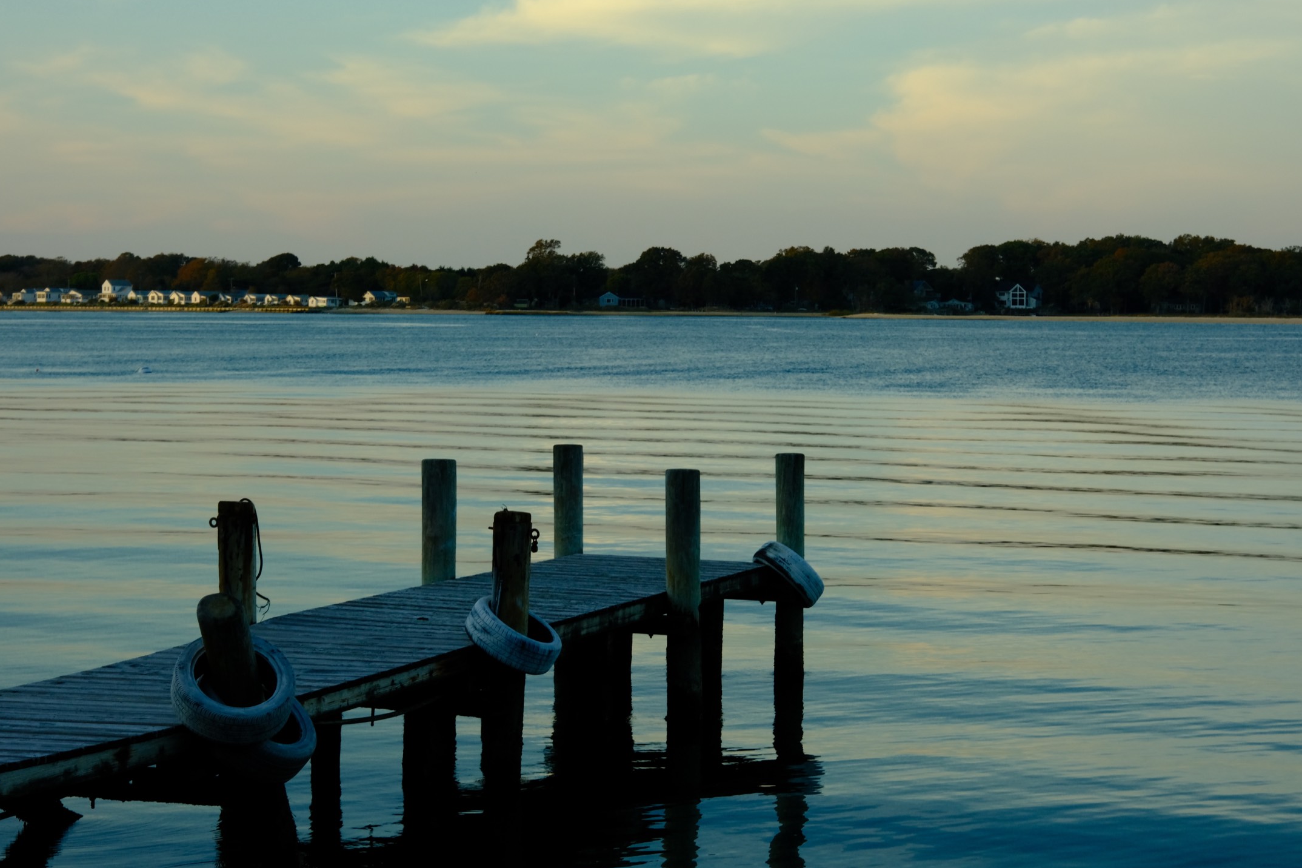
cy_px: 437
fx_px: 3074
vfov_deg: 16.1
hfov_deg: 23.9
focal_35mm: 85
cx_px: 643
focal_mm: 55
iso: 500
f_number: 14
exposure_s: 1/100
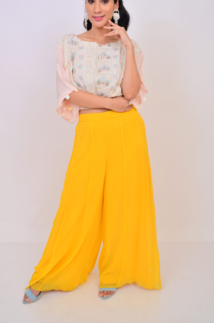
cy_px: 129
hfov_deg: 30.5
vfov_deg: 44.3
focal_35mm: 44
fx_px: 393
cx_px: 103
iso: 200
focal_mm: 36
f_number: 4.5
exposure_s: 1/125
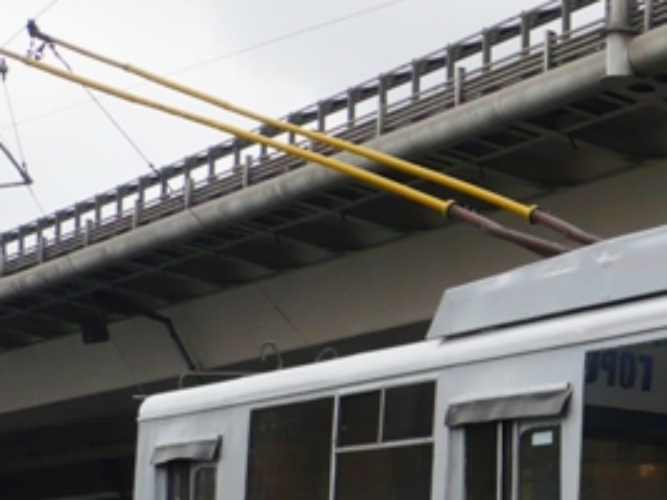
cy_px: 490
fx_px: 2022
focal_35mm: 105
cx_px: 982
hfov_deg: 17.0
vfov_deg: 13.9
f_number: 2.8
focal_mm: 5.8
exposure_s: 1/800
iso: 100
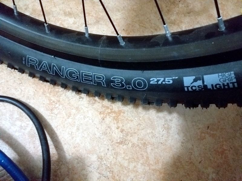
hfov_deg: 65.3
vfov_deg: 51.4
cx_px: 121
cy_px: 90
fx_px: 189
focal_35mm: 27
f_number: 1.9
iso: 1250
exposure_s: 1/13
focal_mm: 3.6
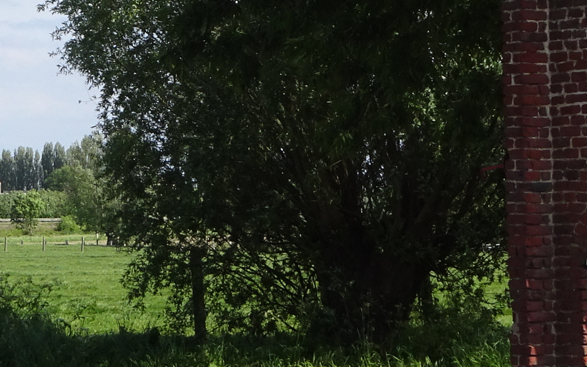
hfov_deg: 13.6
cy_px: -68
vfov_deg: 8.4
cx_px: 196
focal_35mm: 154
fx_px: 2464
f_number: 4.5
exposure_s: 1/640
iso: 80
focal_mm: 7.3
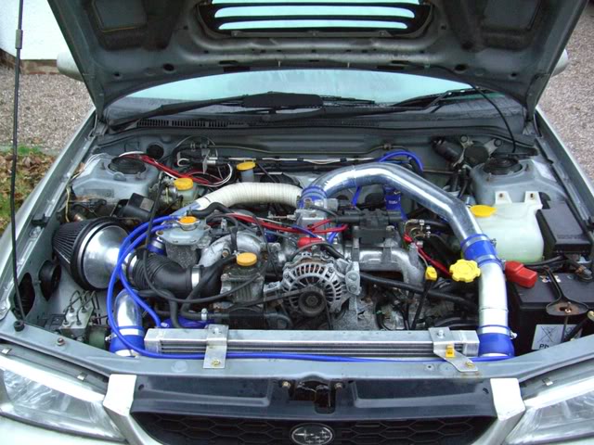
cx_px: 297
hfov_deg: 49.0
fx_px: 652
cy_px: 222
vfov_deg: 37.7
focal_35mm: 38
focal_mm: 7.9
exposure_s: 1/100
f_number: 2.8
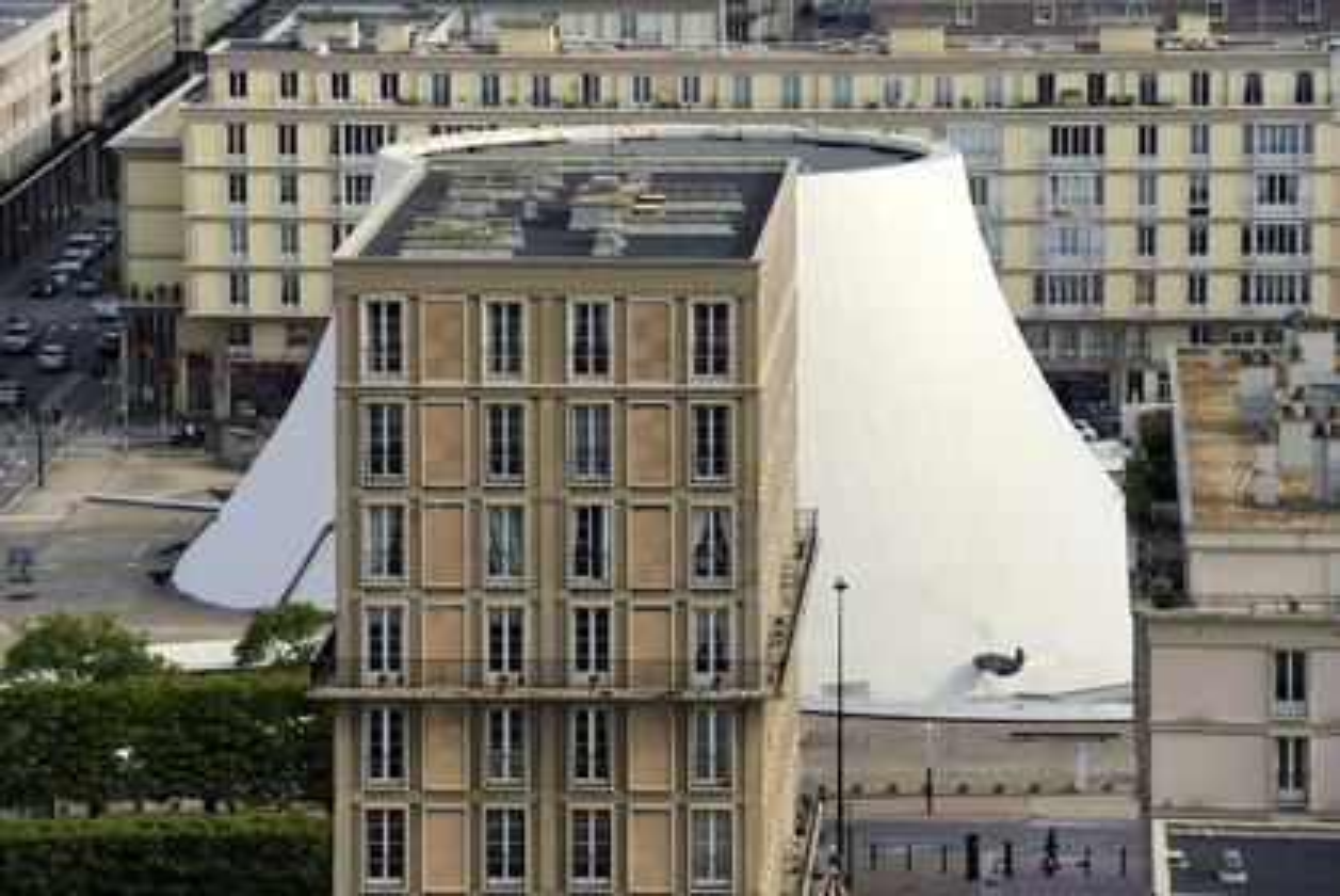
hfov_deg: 10.3
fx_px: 7449
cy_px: 448
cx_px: 670
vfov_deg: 6.9
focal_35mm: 200
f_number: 7.1
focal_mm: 200
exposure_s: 1/500
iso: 200
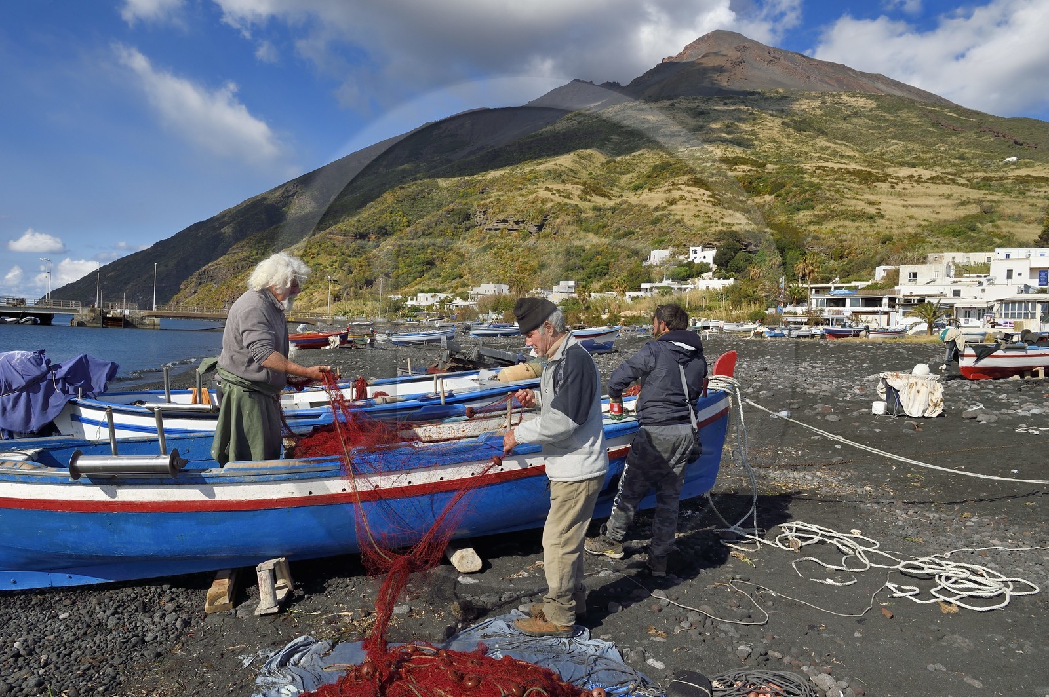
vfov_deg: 49.5
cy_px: 348
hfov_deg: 69.4
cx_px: 524
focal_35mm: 26
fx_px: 757
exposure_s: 1/250
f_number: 16
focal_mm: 26
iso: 200
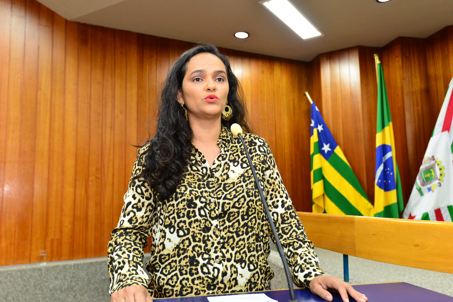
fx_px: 403
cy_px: 151
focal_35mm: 32
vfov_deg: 41.1
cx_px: 226
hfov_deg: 58.7
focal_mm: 32
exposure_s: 1/60
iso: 2500
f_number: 5
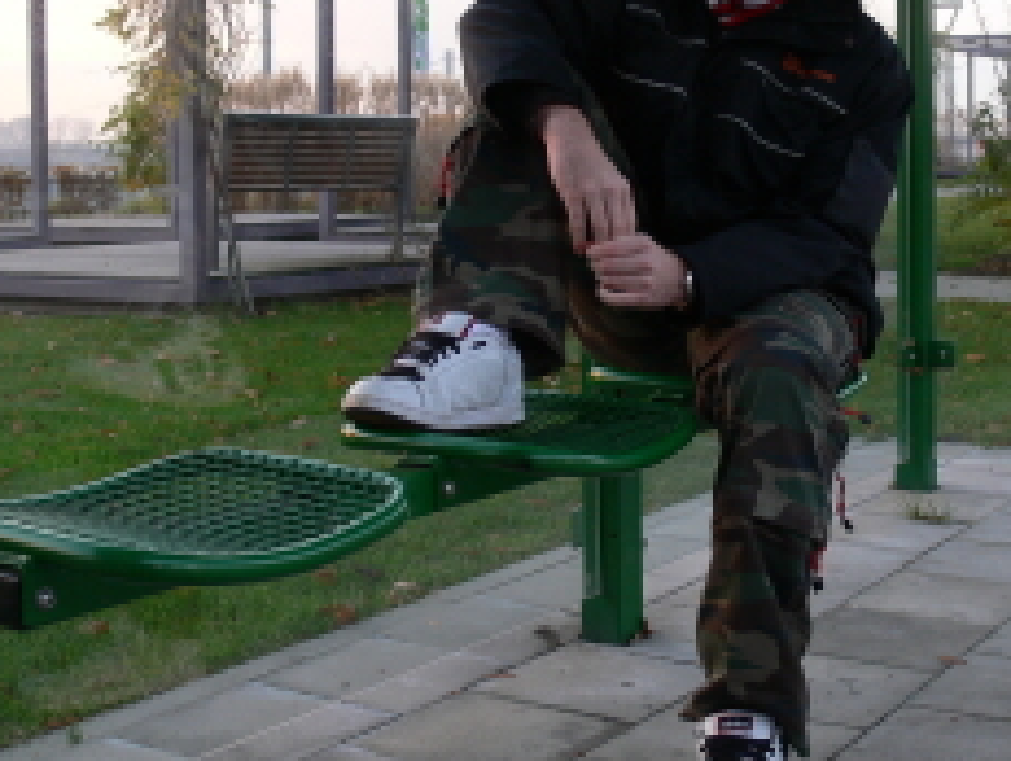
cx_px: 759
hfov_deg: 33.1
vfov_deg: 25.6
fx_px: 1667
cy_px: 269
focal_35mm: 57
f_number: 2.8
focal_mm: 7.4
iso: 100
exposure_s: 1/40
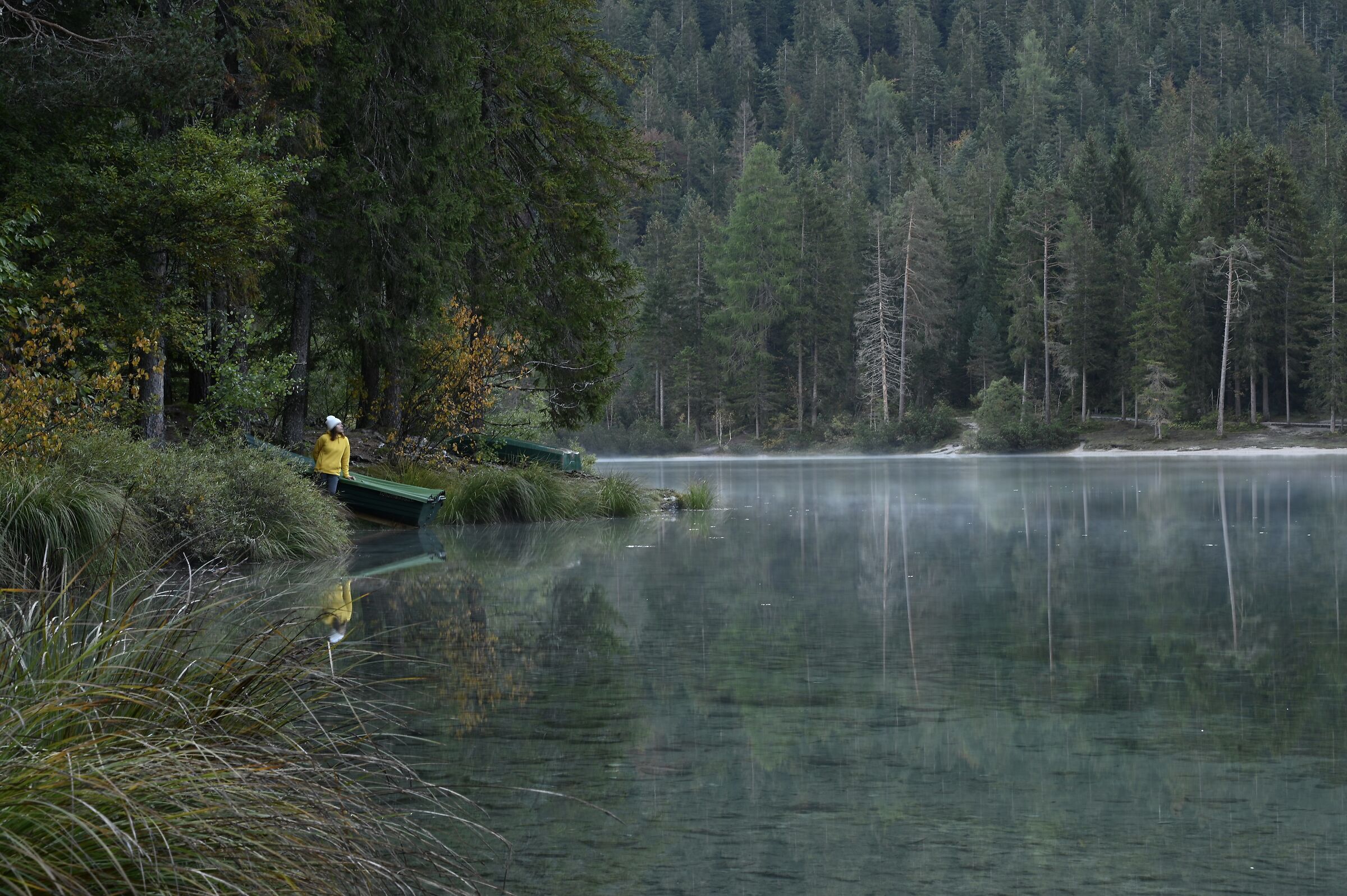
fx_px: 2617
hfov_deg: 28.9
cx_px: 674
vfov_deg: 19.4
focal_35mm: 70
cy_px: 448
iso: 125
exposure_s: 1/3
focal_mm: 70
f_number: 18
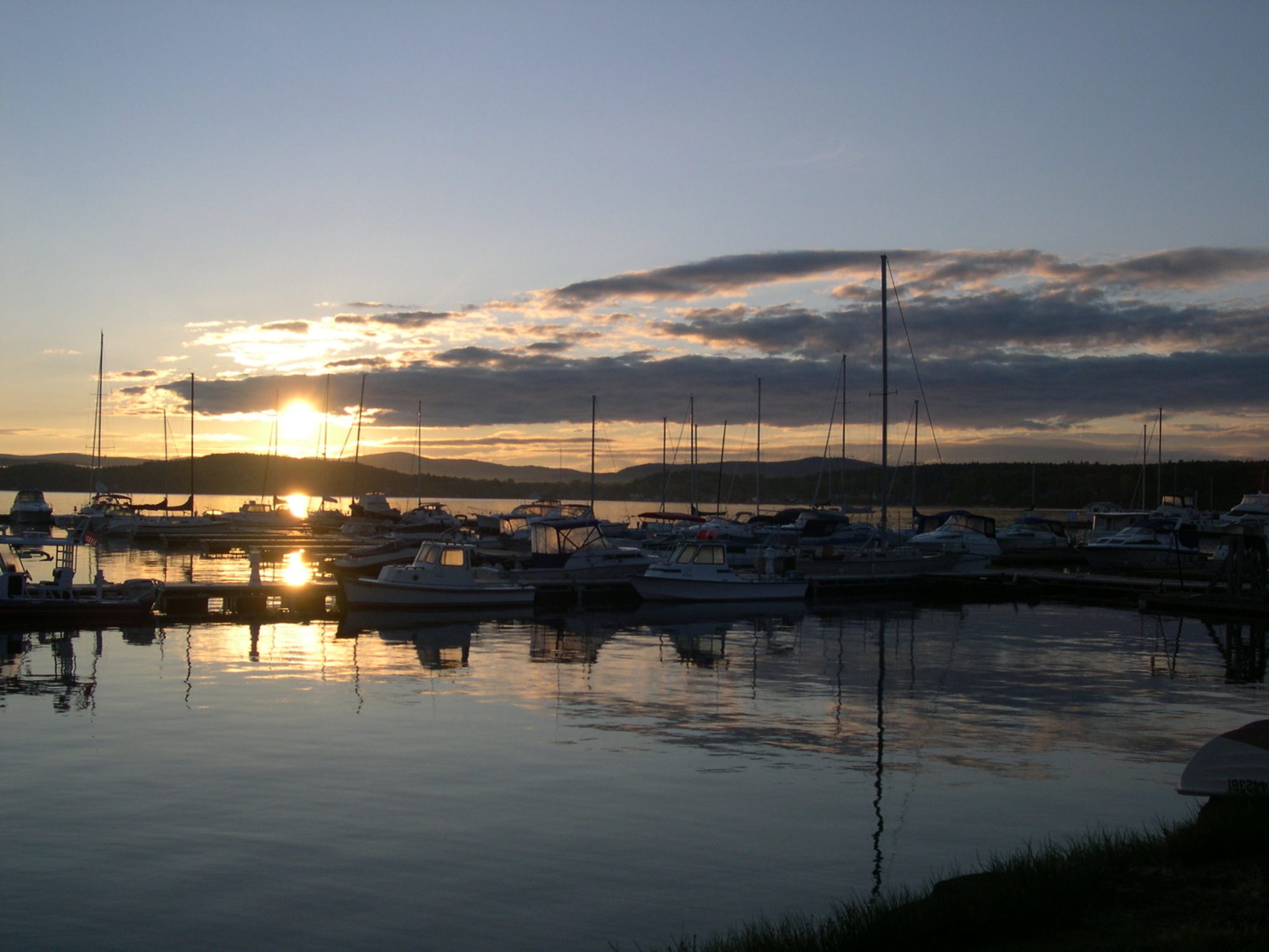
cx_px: 634
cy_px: 476
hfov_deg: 49.0
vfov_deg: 37.7
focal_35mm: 38
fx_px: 1393
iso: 100
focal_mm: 8
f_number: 7.6
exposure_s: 1/156
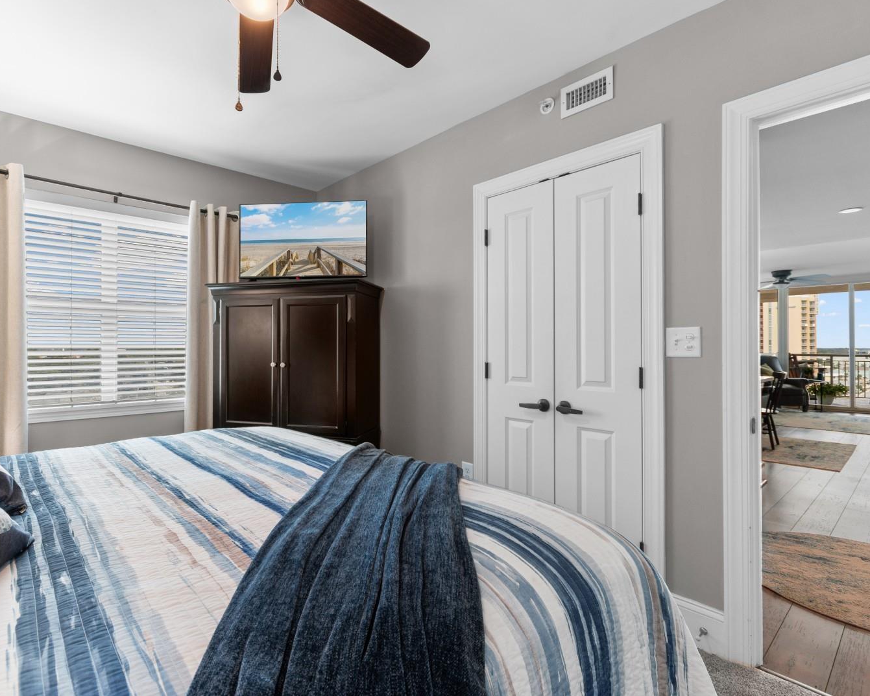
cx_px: 391
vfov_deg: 77.0
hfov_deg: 89.3
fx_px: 438
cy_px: 347
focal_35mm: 17
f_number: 4.5
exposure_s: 1/4
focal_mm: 10
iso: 100
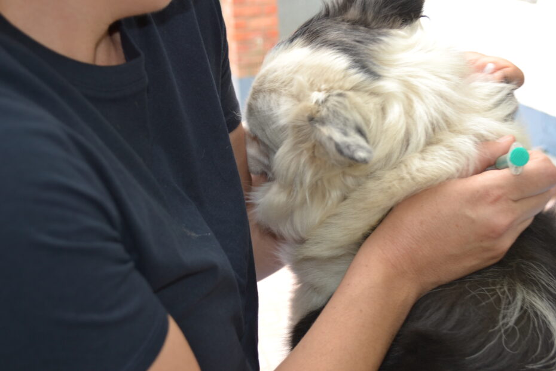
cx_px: 278
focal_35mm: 52
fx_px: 811
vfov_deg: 25.8
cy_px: 186
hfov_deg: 37.9
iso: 140
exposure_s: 1/125
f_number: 5
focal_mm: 35
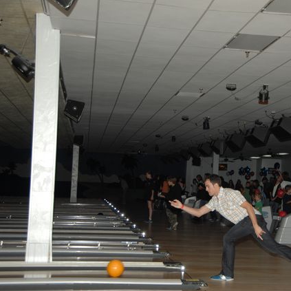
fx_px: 770
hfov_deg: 21.2
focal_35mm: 81
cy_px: 146
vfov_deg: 21.4
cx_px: 219
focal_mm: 42
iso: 200
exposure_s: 1/125
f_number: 4.5
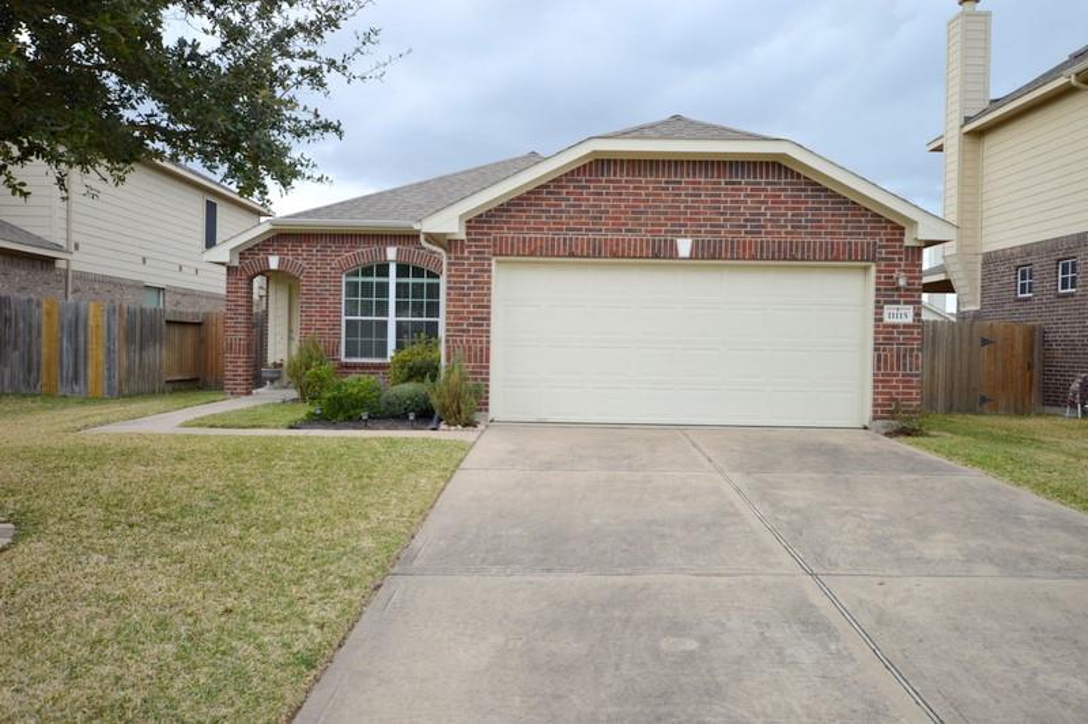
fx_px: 906
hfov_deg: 62.0
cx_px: 544
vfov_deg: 43.5
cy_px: 362
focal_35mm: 30
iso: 100
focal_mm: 20
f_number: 5.6
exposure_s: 1/125
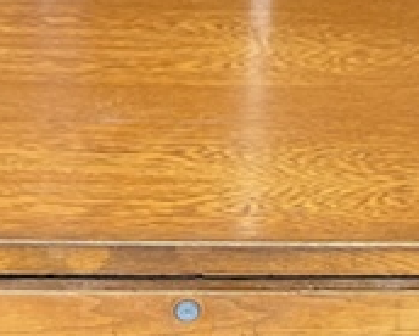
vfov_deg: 12.8
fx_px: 1465
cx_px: 173
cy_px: 387
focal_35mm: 118
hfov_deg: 16.3
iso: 160
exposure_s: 1/60
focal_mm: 5.1
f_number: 1.6
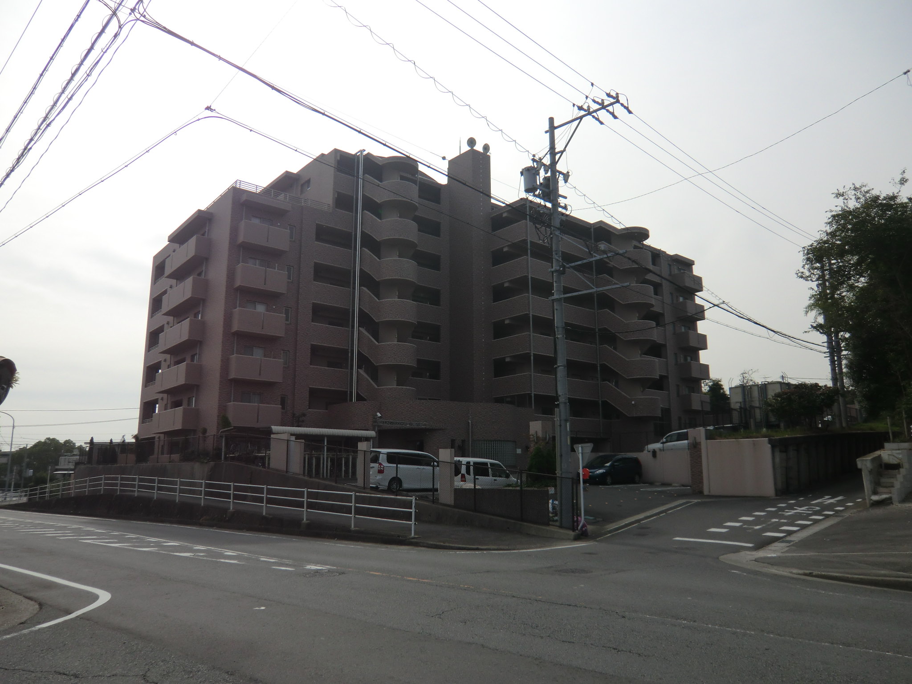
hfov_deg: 71.6
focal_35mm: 24
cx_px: 456
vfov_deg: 56.8
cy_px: 342
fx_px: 632
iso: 64
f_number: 7.5
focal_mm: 4.3
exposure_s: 1/250
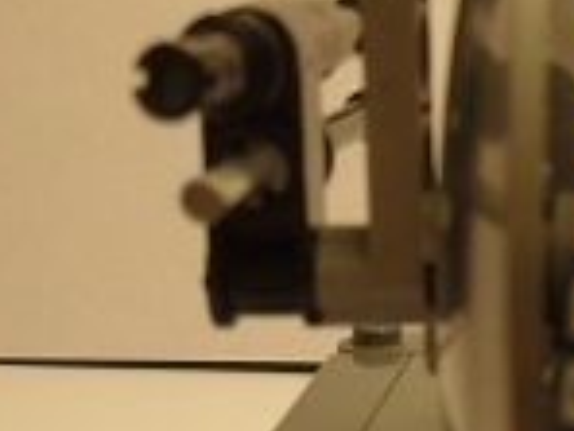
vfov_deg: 9.8
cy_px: 346
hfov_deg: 12.6
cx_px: 756
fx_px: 2504
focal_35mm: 151
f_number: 3.2
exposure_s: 1/125
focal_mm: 6.3
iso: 100
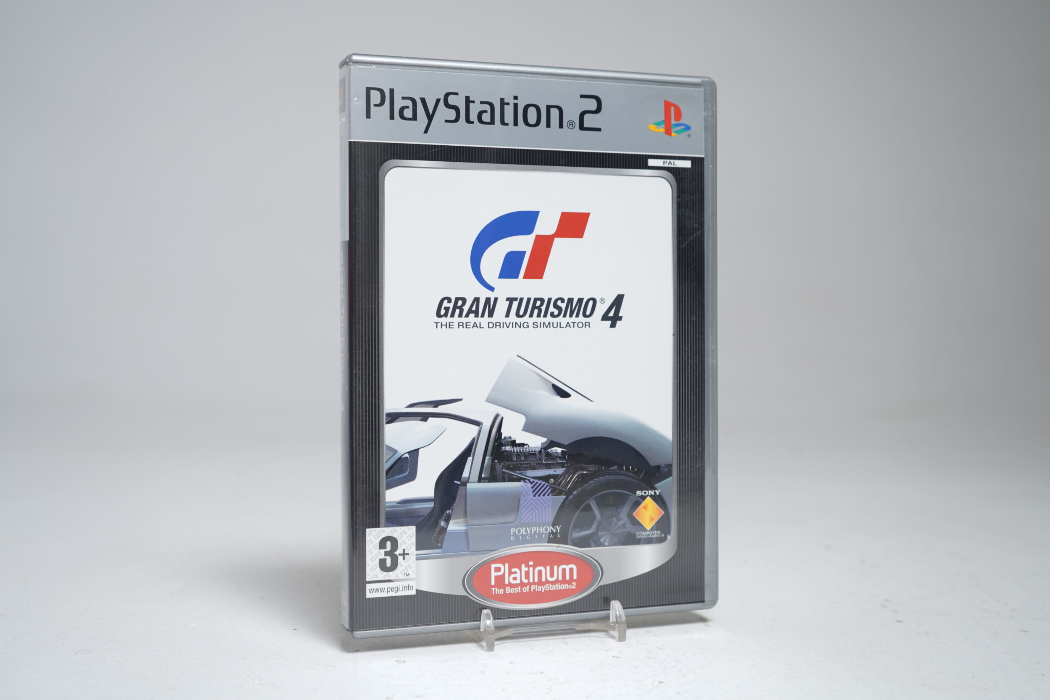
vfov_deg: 31.2
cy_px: 345
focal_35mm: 43
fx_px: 1254
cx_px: 524
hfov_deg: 45.4
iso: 64
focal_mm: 42
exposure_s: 1/4
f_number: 5.6
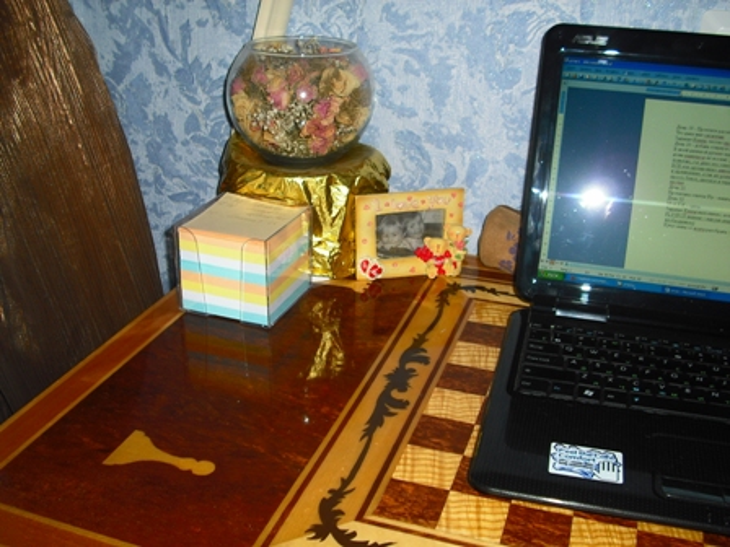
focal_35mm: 38
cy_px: 274
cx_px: 365
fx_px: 801
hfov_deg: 49.0
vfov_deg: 37.7
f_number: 2.8
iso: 100
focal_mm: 6.2
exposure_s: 1/60
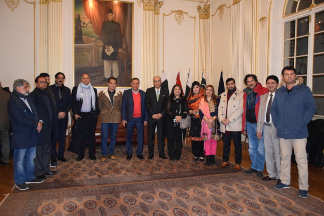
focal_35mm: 30
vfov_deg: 43.6
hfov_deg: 61.9
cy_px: 108
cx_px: 162
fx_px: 270
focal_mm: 20
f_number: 3.5
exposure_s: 1/60
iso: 3200
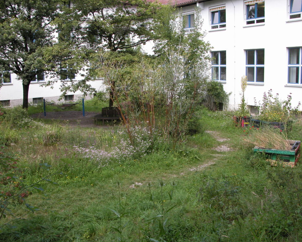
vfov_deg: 41.1
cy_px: 120
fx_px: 322
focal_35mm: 36
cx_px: 140
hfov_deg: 50.2
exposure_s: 1/165
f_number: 5
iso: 100
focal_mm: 8.9
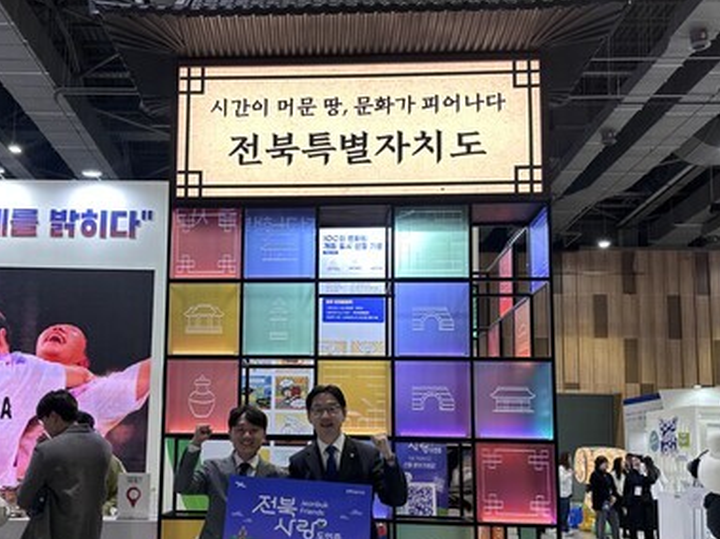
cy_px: 355
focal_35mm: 38
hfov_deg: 48.5
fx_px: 790
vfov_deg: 37.3
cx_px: 272
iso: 80
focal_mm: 6.86
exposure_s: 1/120
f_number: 1.78
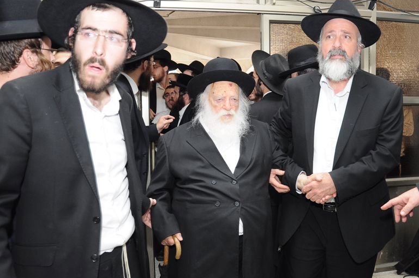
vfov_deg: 36.8
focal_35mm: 36
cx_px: 235
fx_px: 418
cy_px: 148
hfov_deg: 53.1
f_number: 4.5
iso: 500
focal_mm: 18
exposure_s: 1/60
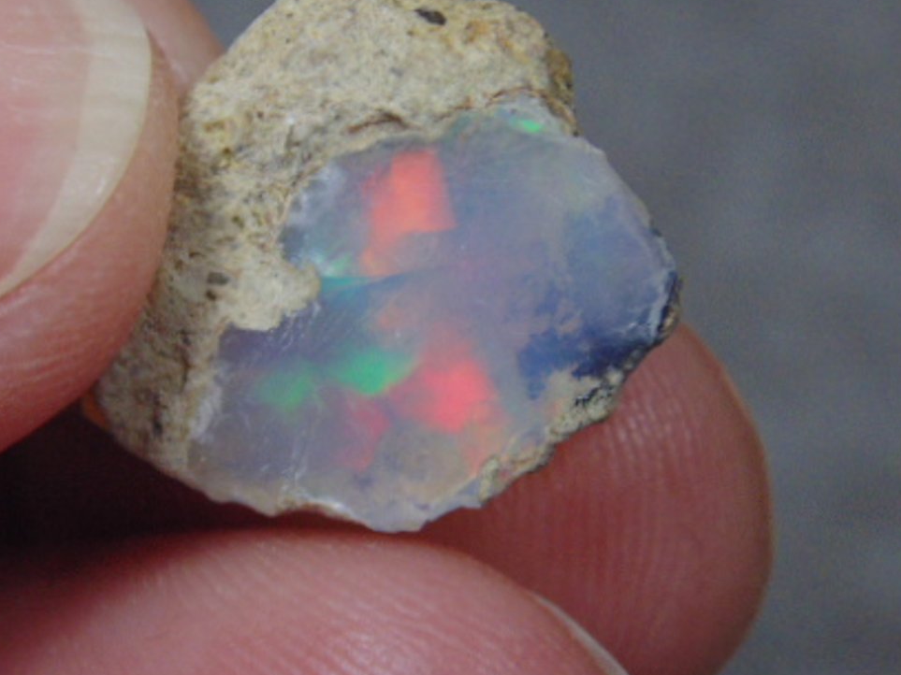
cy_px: 330
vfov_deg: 7.9
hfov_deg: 10.6
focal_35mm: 187
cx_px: 378
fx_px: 4867
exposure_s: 1/30
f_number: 4.8
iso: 250
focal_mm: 21.3
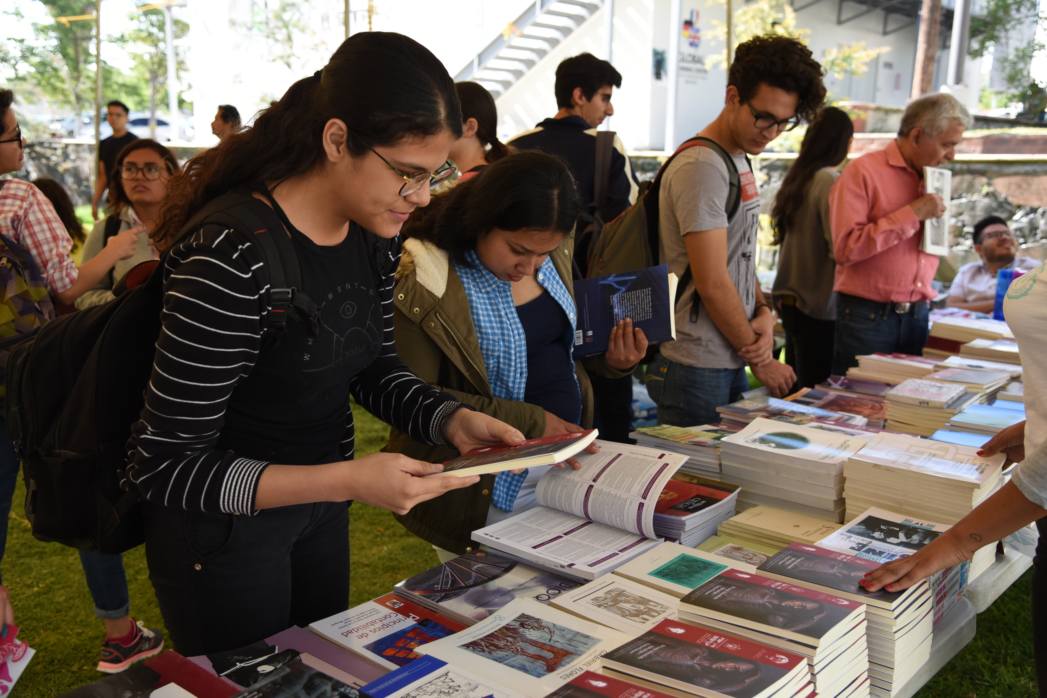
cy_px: 349
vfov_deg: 35.1
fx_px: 1105
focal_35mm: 38
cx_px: 524
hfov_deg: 50.7
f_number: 4.5
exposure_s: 1/640
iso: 800
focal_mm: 38
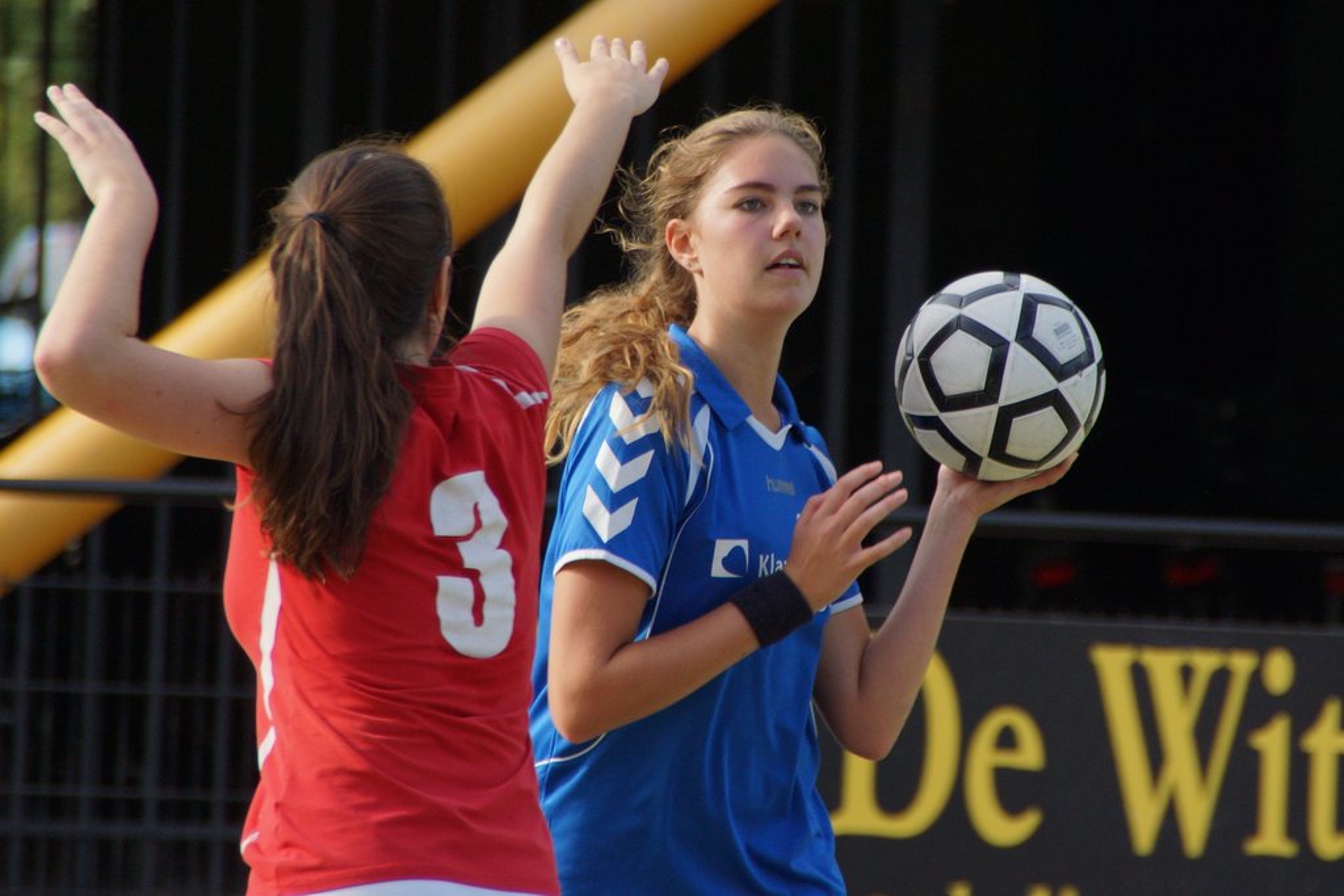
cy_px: 448
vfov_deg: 4.4
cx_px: 672
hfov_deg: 6.5
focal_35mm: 315
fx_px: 11761
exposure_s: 1/640
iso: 320
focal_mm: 210
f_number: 6.3
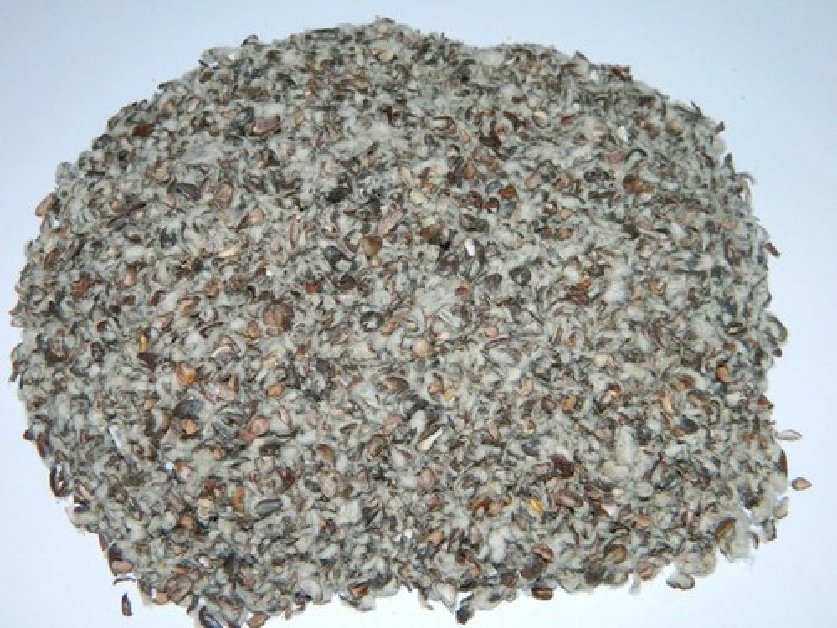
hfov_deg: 40.4
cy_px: 314
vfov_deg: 30.9
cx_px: 418
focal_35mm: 47
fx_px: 1136
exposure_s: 1/50
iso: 200
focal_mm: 8.4
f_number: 3.6
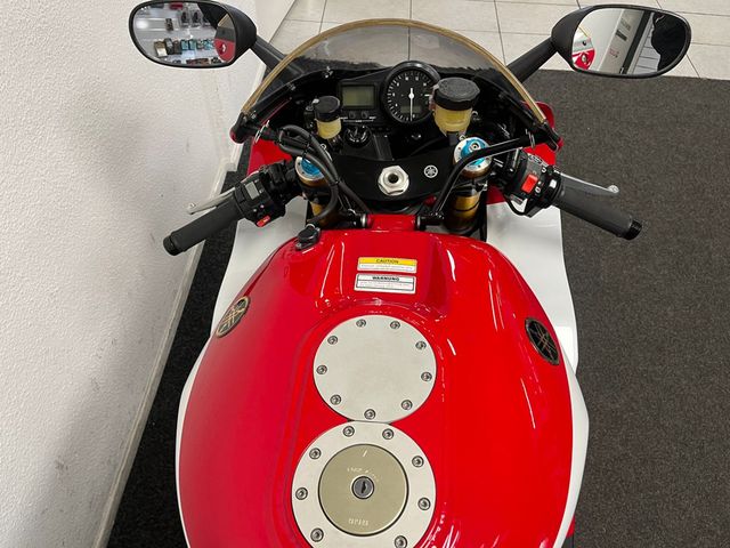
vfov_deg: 53.1
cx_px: 365
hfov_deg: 67.3
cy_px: 274
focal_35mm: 26
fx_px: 548
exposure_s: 1/50
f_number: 1.6
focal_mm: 5.1
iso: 100
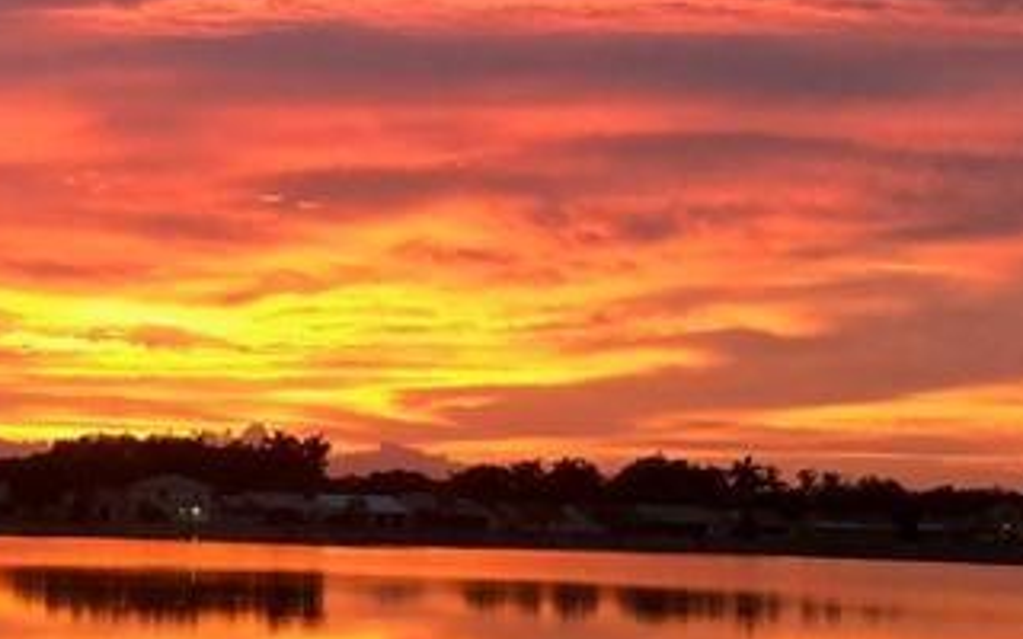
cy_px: 61
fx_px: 2649
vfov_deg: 13.6
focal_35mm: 95
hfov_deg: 21.8
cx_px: 329
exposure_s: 1/120
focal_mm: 3.99
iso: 125
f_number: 1.8
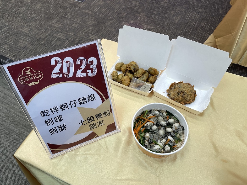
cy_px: 92
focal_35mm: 26
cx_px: 124
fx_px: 186
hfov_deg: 67.3
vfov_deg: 53.1
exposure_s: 1/120
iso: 40
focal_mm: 4.2
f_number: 1.6
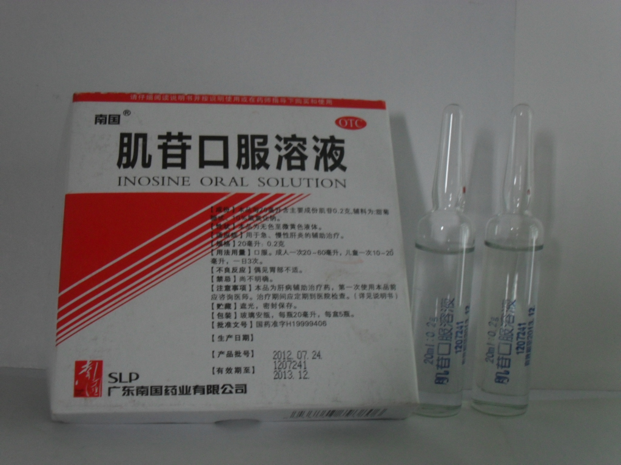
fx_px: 718
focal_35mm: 40
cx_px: 310
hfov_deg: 46.8
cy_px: 232
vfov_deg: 36.0
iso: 200
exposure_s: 1/4
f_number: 3
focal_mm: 7
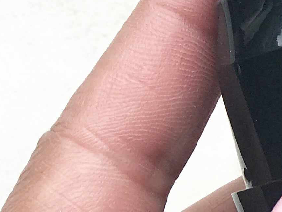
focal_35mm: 267
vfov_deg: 5.6
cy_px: 162
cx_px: 376
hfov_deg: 7.3
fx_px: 2175
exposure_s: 1/120
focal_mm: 6.6
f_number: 2.8
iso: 20
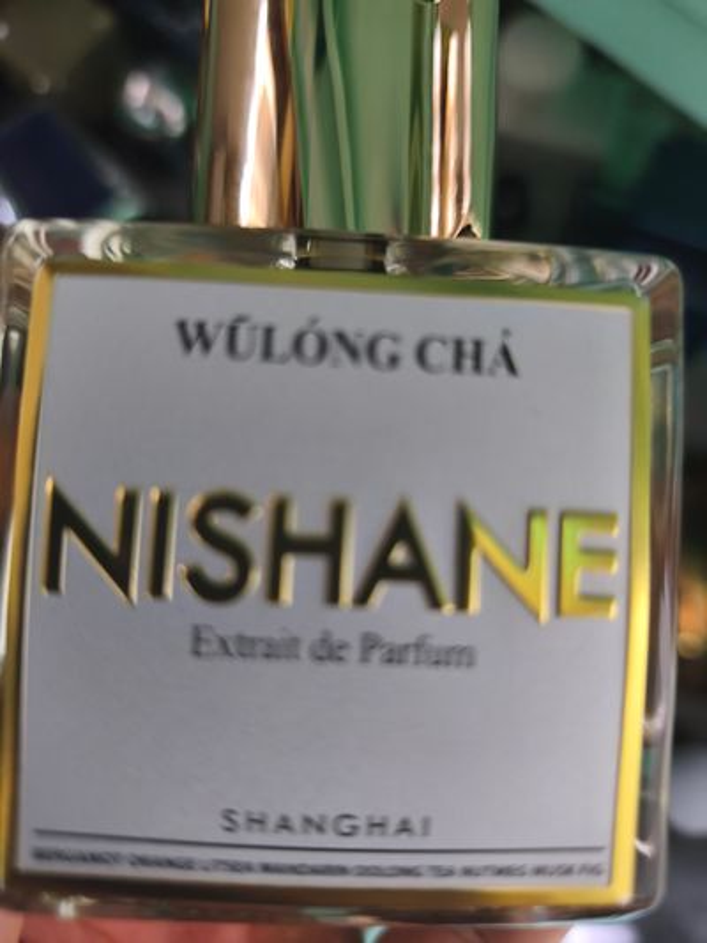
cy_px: 472
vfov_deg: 73.9
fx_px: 626
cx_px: 354
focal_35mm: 23
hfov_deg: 58.9
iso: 2000
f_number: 1.65
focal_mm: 6.18
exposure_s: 1/24
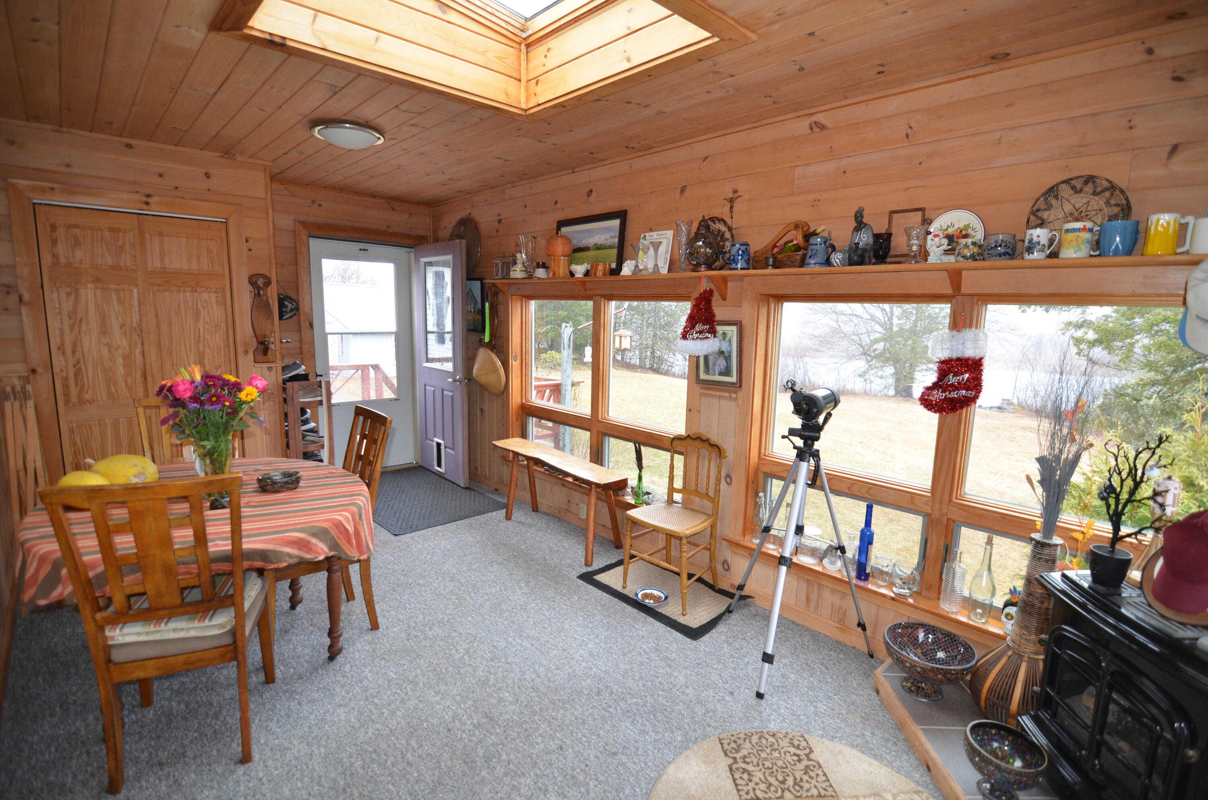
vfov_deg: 71.8
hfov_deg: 95.1
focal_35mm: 16
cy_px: 400
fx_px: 553
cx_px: 604
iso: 280
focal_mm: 11
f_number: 2.8
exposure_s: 1/125
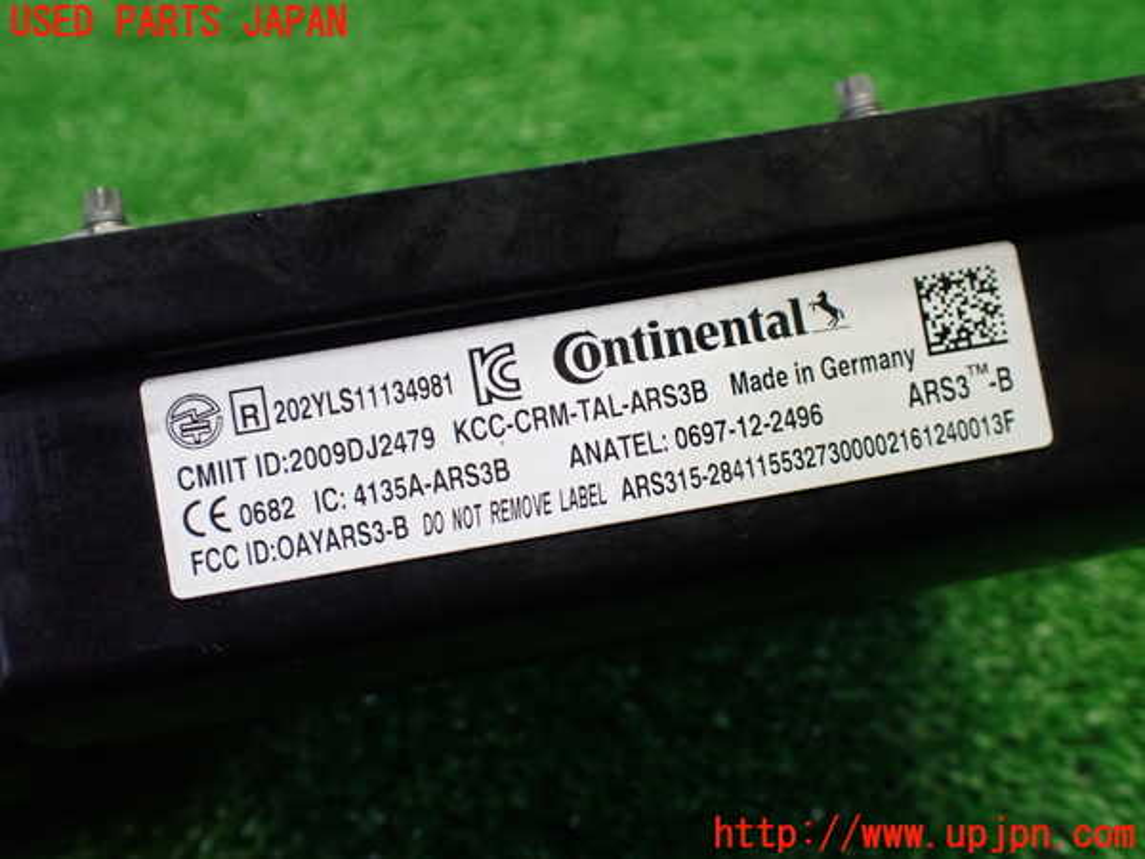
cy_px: 430
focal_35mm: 30
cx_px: 572
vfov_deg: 46.8
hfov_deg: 60.0
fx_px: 992
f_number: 2.3
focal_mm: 5.4
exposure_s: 1/125
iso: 400
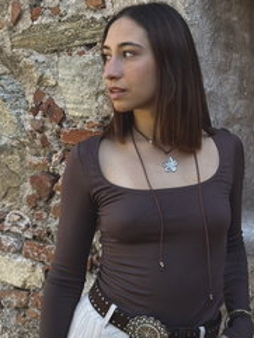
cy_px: 110
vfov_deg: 35.8
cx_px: 168
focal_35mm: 53
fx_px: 518
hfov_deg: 27.4
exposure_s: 1/341
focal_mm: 6.76
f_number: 1.78
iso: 80
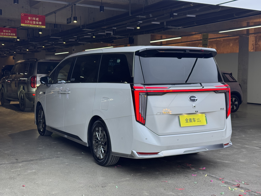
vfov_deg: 30.3
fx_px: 362
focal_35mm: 48
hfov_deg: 39.7
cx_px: 130
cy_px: 98
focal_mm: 6.76
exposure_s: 1/100
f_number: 1.78
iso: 64
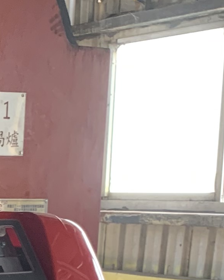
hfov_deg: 10.1
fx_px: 1168
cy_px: 418
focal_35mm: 141
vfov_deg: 12.9
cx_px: -239
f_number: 1.8
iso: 100
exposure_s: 1/67
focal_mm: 4.25
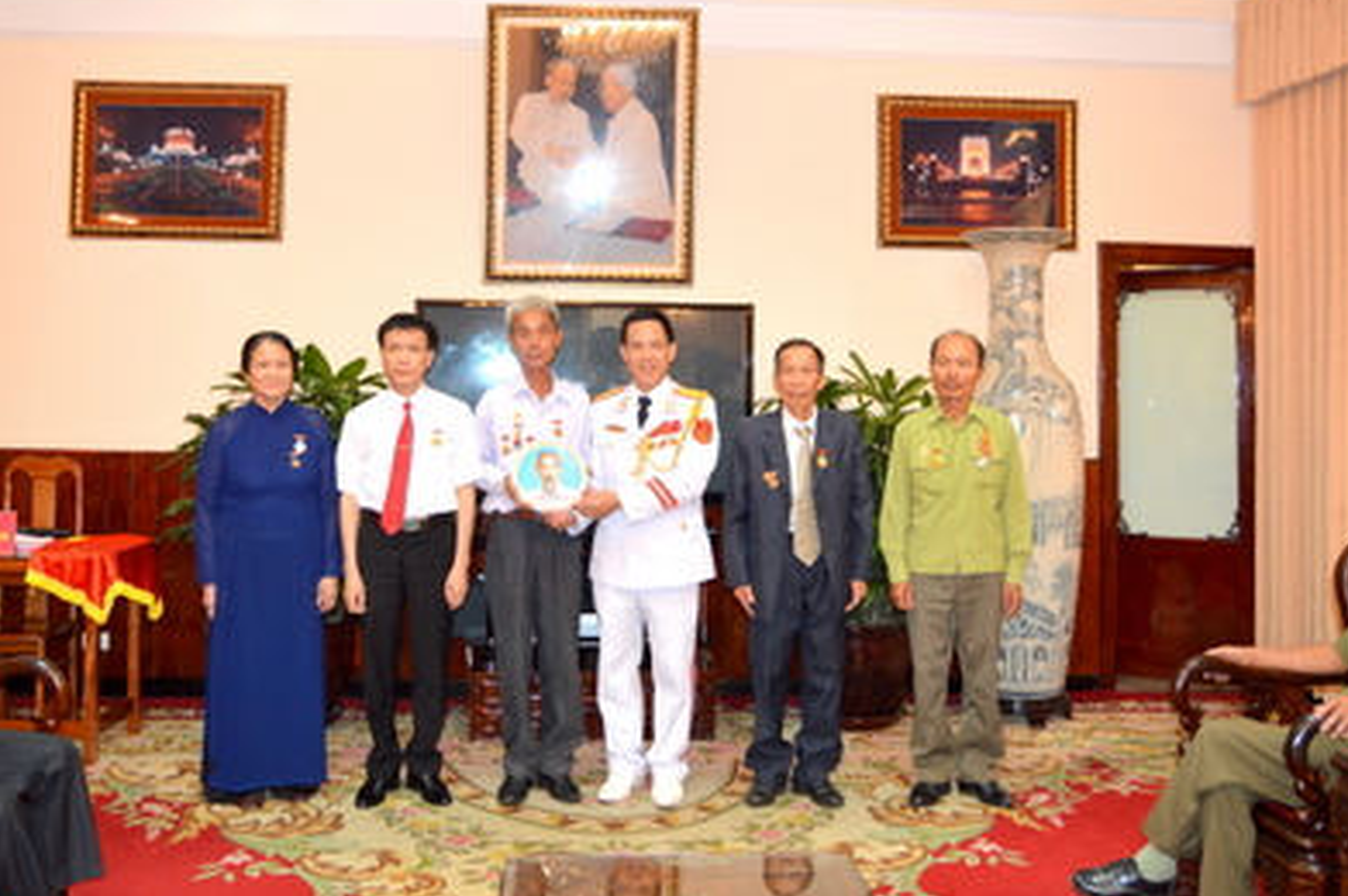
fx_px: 1221
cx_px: 658
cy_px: 329
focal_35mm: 33
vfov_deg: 40.0
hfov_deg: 57.8
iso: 560
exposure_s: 1/60
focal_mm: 17
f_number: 2.8
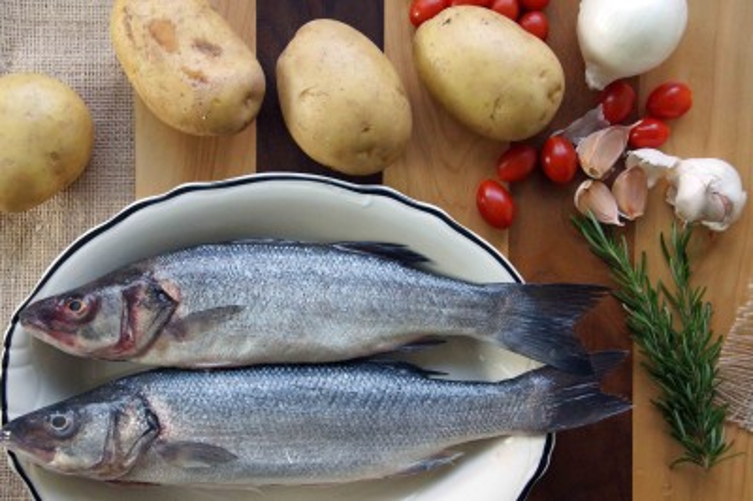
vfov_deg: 25.7
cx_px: 376
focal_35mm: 52
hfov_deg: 37.9
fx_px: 1097
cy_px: 250
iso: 1600
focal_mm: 35
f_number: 5.6
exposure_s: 1/100
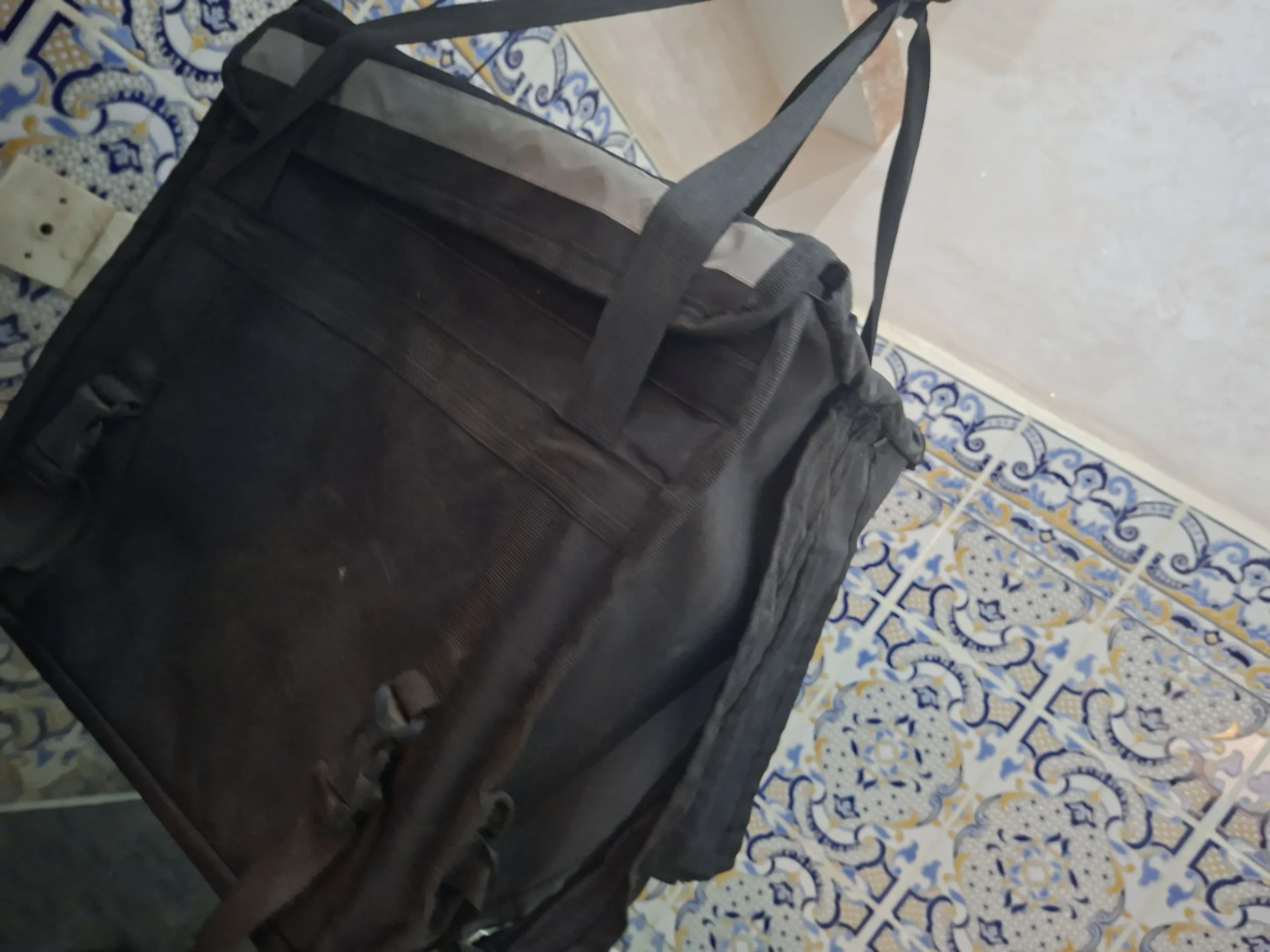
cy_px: 476
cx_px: 635
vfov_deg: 58.9
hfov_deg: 73.9
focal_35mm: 23
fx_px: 844
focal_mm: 5.54
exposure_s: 1/25
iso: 800
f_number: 1.8
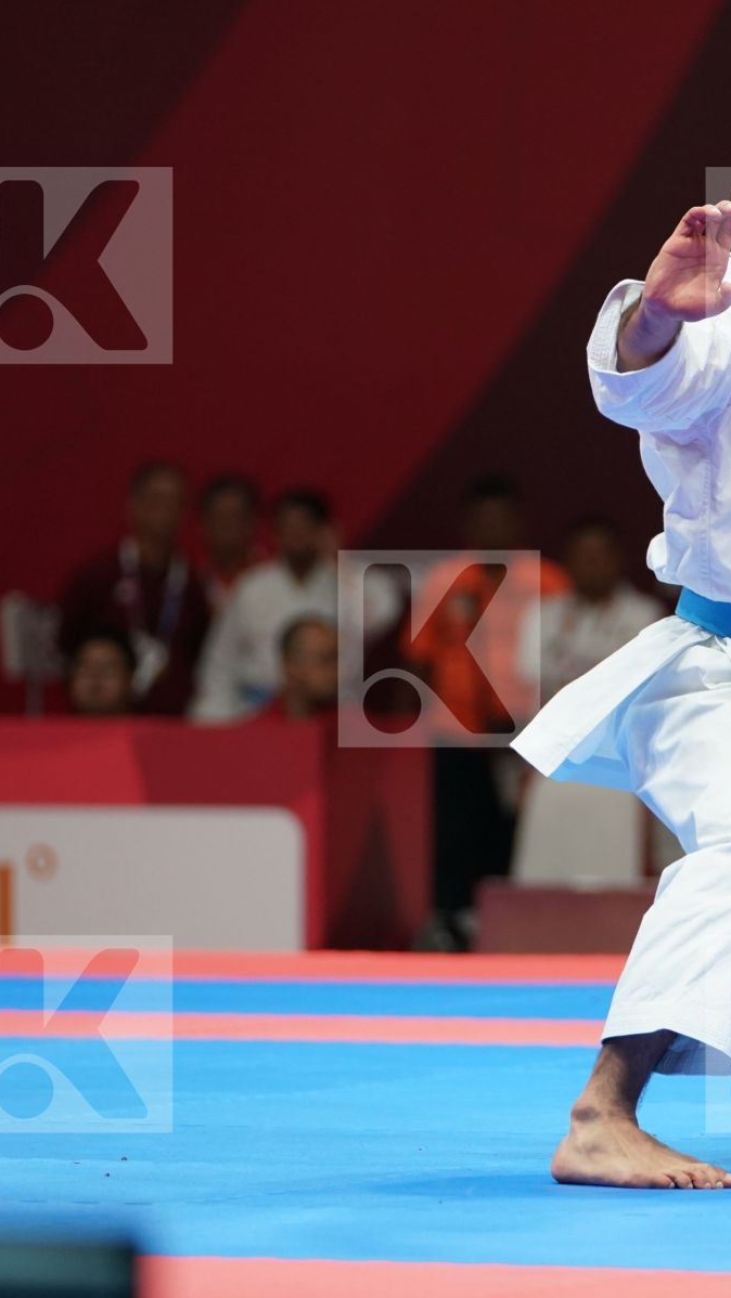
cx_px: 807
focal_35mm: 351
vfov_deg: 6.1
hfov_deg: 3.5
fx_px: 12093
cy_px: 649
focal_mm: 223
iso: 2000
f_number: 4
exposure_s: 1/500
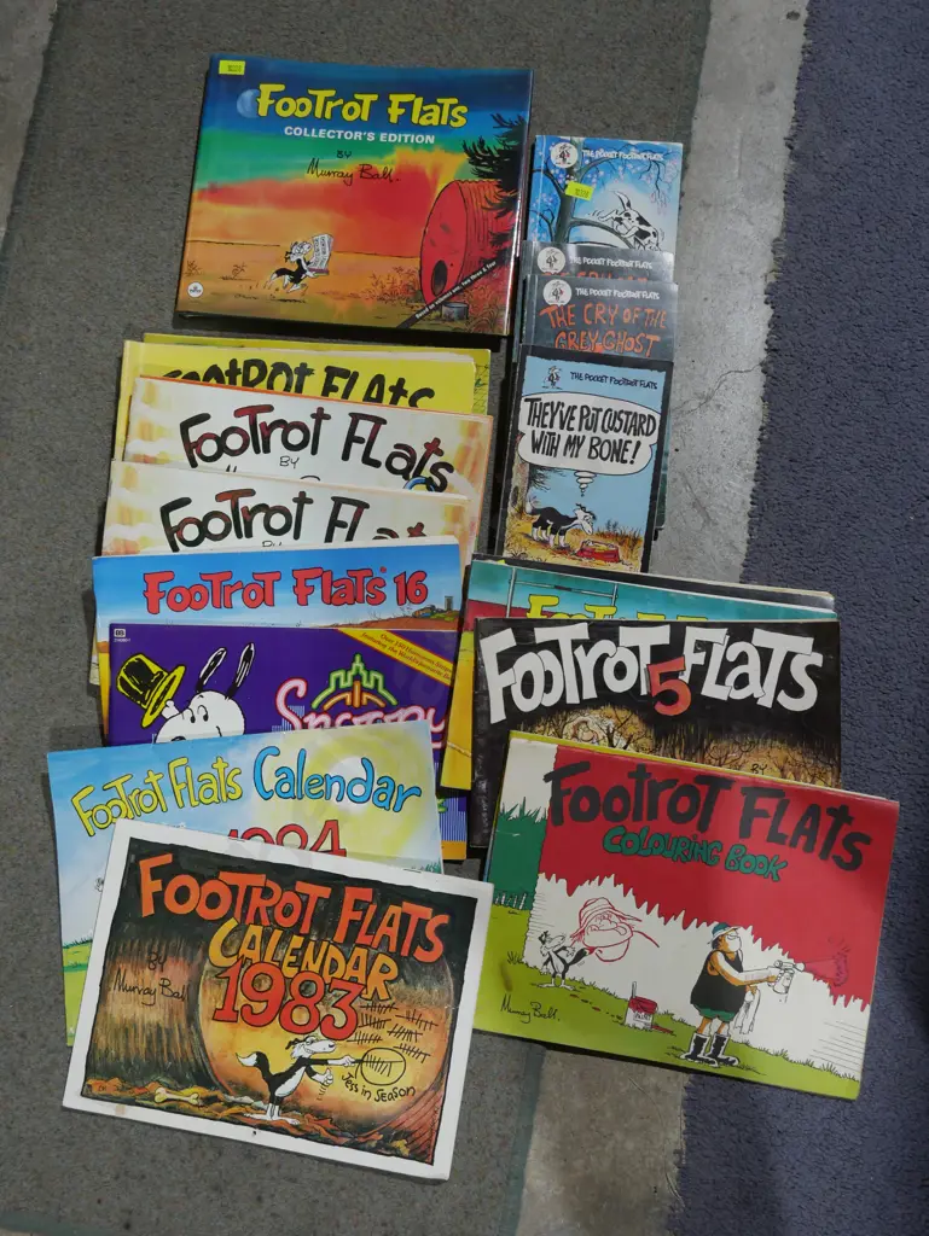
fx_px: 1645
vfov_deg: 41.2
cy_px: 618
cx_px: 464
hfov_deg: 31.5
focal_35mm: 46
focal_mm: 23
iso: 320
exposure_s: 1/60
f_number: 5.1
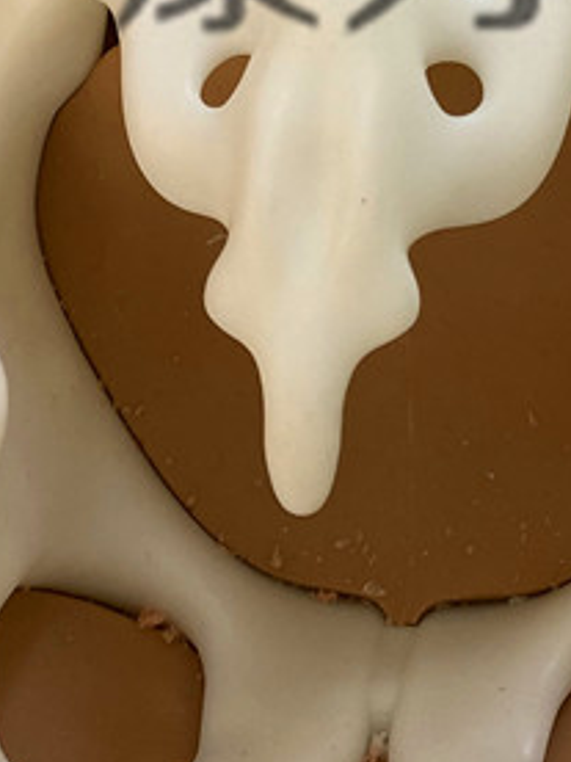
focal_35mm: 88
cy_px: -277
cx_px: 554
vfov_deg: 20.1
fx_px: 1935
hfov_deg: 16.5
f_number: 1.8
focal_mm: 4.25
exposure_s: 1/100
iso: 64
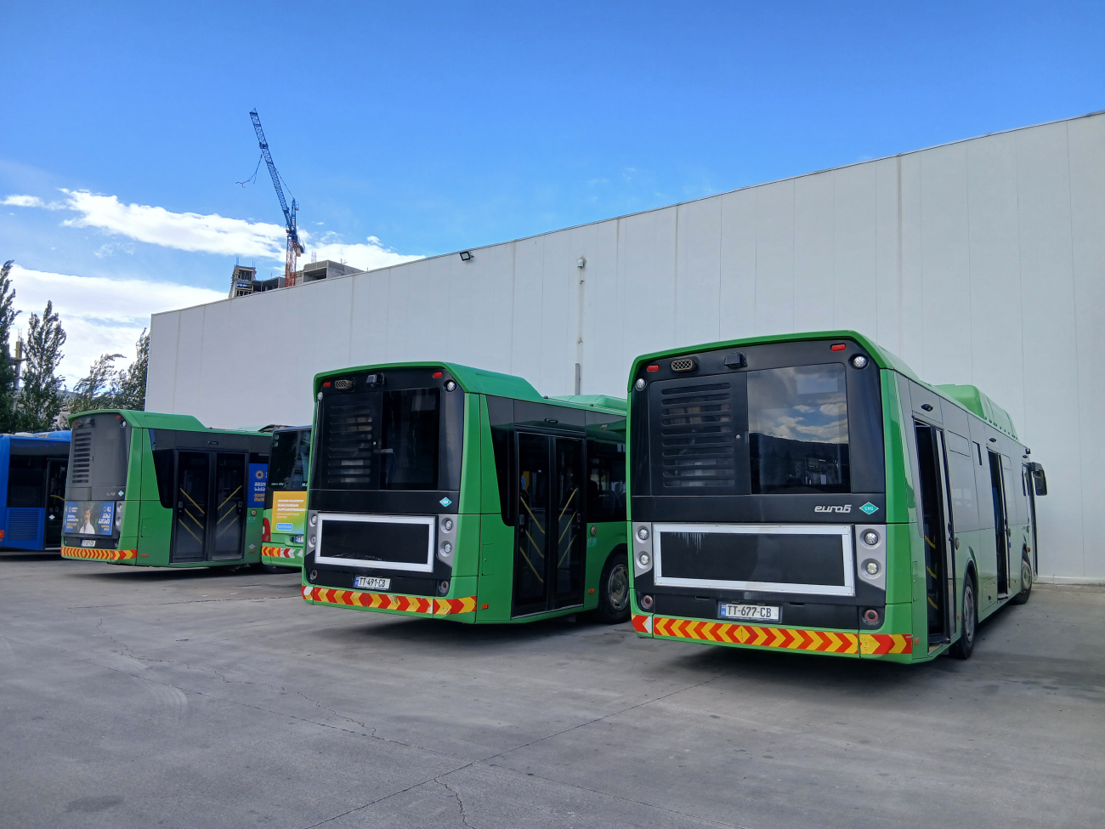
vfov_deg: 53.1
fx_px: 830
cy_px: 414
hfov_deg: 67.3
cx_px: 552
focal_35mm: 26
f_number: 1.8
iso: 20
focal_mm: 3.98
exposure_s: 1/263
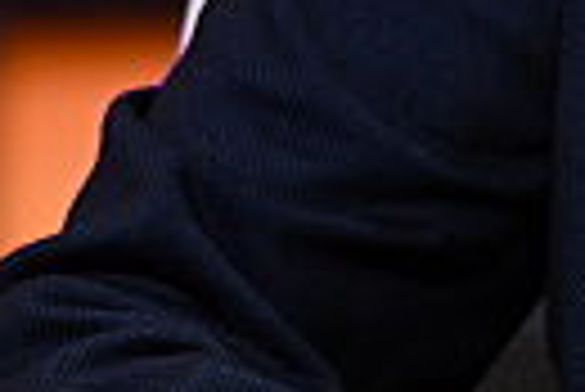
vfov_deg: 0.7
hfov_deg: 1.0
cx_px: 1354
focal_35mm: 2046
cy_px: -246
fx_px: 33284
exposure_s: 1/250
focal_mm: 260
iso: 800
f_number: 2.8
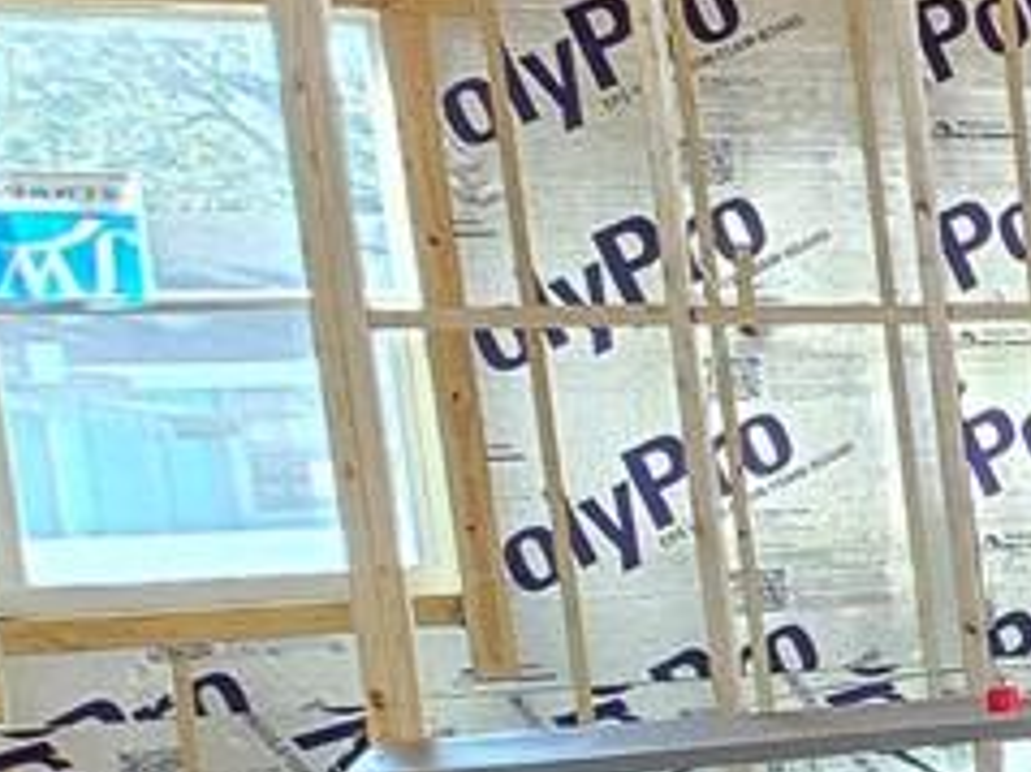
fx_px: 2590
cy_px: 703
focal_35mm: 87
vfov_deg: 16.7
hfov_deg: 12.1
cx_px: 2972
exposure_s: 1/60
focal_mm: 2.2
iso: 200
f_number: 2.2
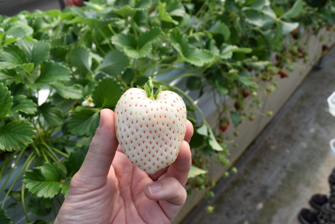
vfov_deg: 43.6
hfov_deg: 61.9
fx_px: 279
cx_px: 168
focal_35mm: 30
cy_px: 112
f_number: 8
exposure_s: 1/320
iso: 200
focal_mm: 20
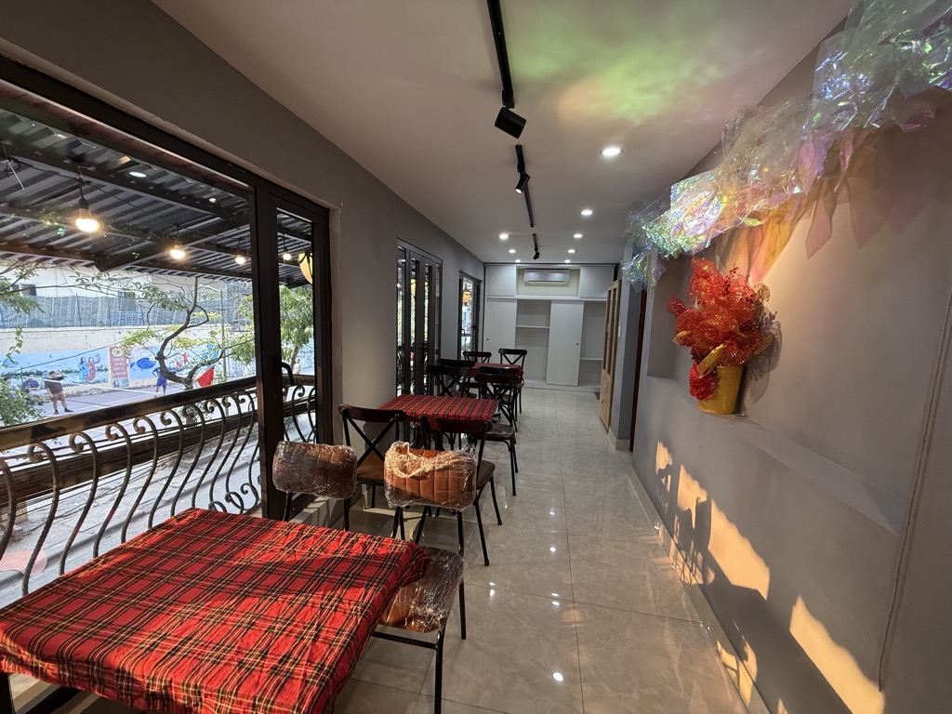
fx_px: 385
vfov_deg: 85.7
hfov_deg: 102.1
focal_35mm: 14
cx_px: 476
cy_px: 357
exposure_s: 1/100
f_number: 2.2
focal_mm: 2.22
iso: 400
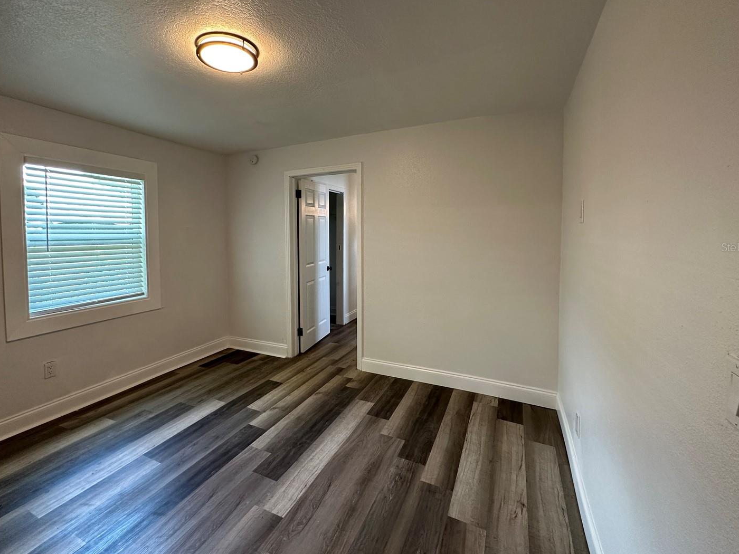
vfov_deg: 77.8
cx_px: 349
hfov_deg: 94.4
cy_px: 247
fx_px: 342
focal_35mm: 16
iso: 160
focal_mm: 2.22
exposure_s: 1/60
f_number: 2.2
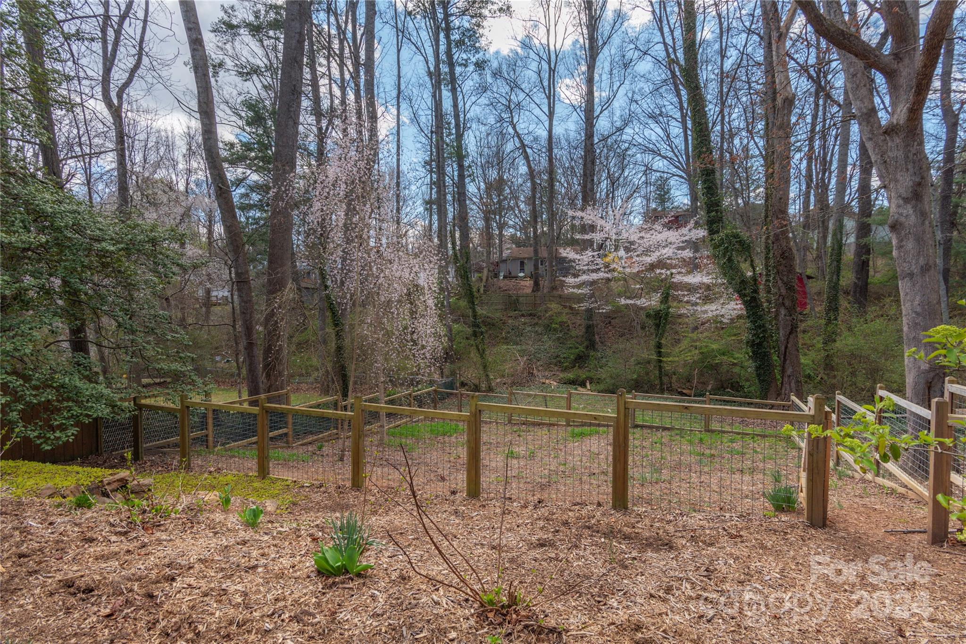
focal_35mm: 17
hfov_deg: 93.3
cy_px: 322
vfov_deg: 70.5
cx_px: 483
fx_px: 456
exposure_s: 1/500
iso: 320
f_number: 7.1
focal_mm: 17
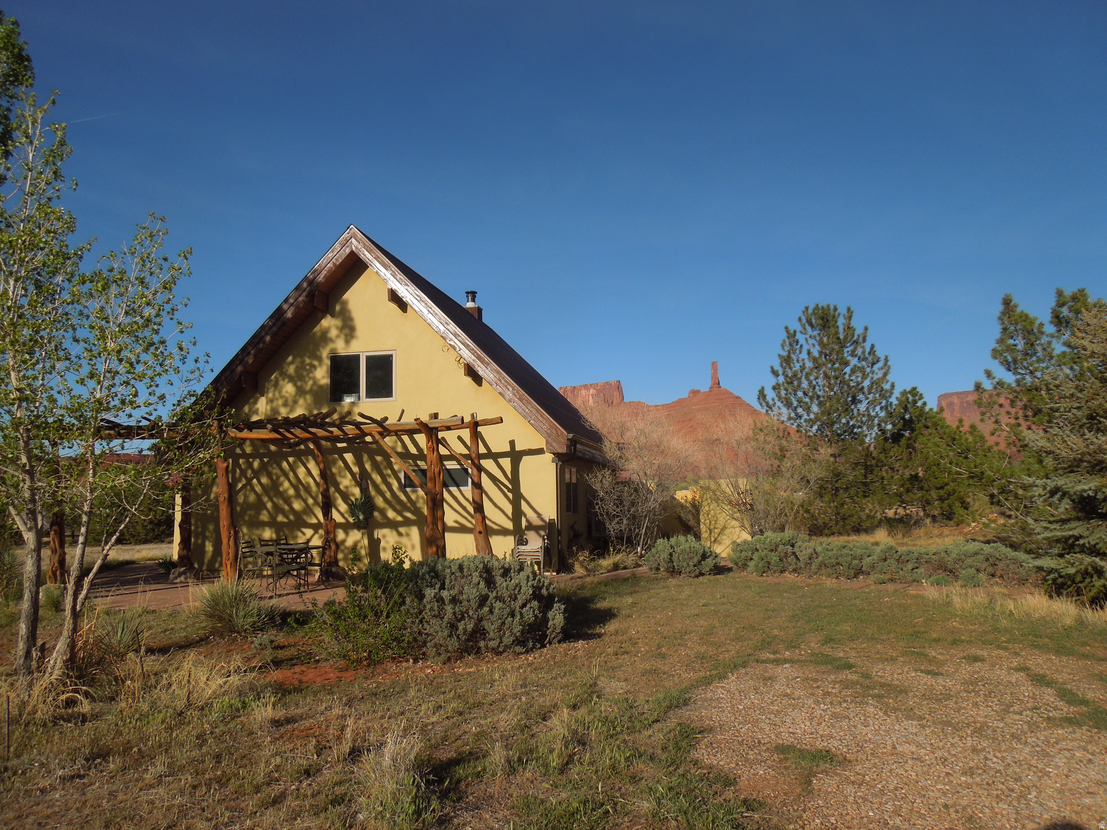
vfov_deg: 54.9
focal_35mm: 25
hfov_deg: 69.4
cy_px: 415
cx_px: 554
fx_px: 799
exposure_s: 1/640
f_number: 6.6
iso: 100
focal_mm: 4.5
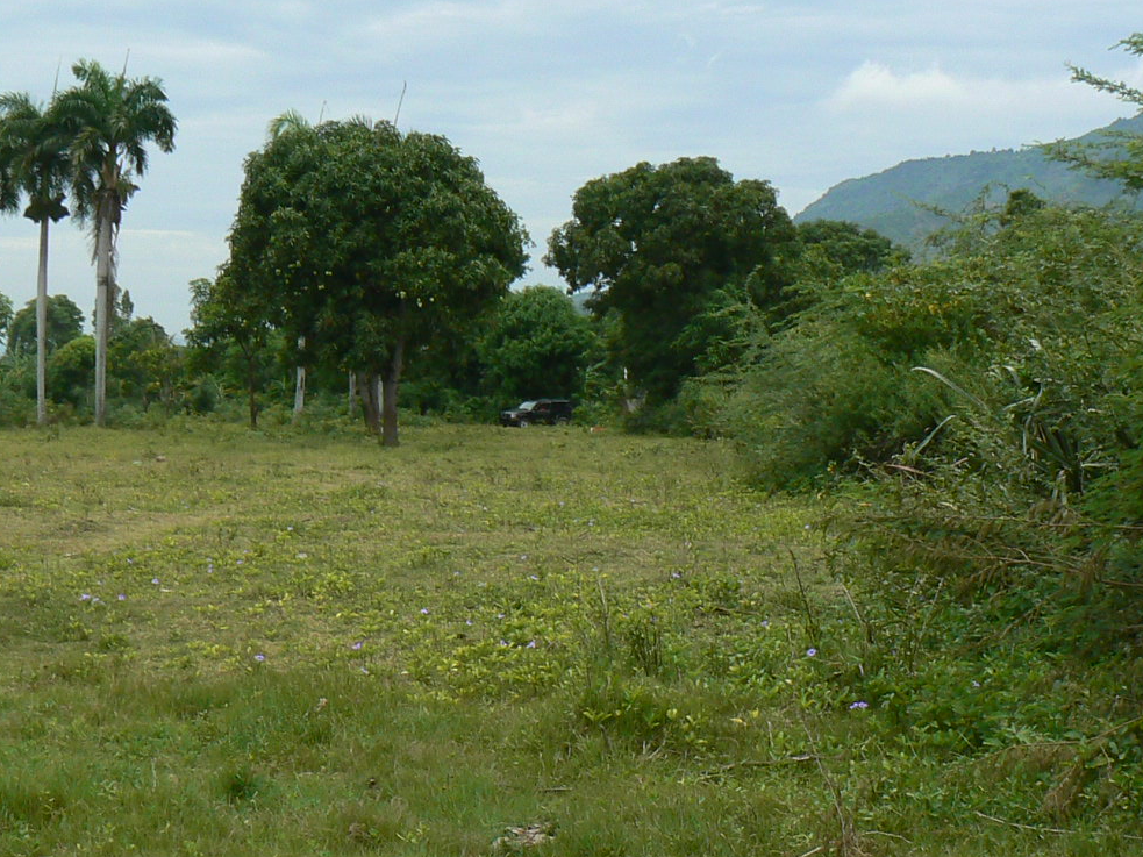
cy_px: 499
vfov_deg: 19.6
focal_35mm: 75
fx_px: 2476
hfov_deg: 25.7
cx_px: 300
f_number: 7.1
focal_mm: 6
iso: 80
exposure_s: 1/400
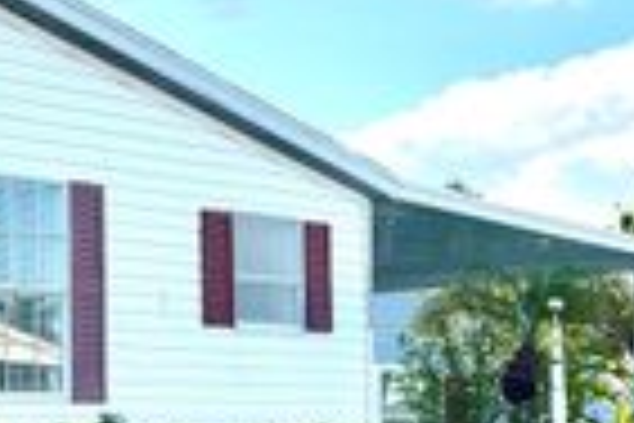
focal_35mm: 96
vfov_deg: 14.2
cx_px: -162
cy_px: 353
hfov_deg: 19.7
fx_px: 1691
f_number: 1.6
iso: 50
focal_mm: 5.96
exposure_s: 1/2451
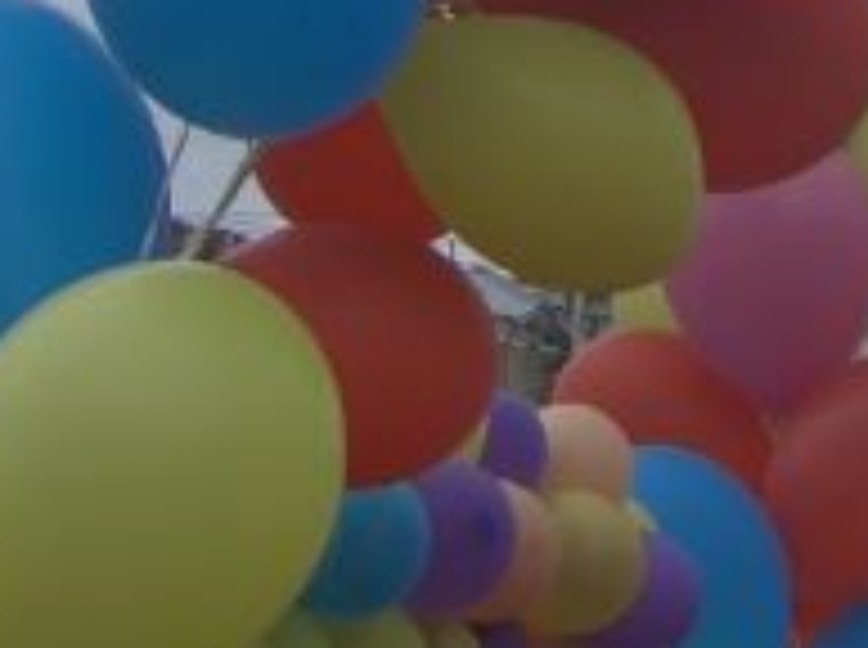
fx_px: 3379
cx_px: 875
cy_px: -288
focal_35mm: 135
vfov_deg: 10.6
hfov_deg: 14.4
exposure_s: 1/800
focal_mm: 8
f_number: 2.8
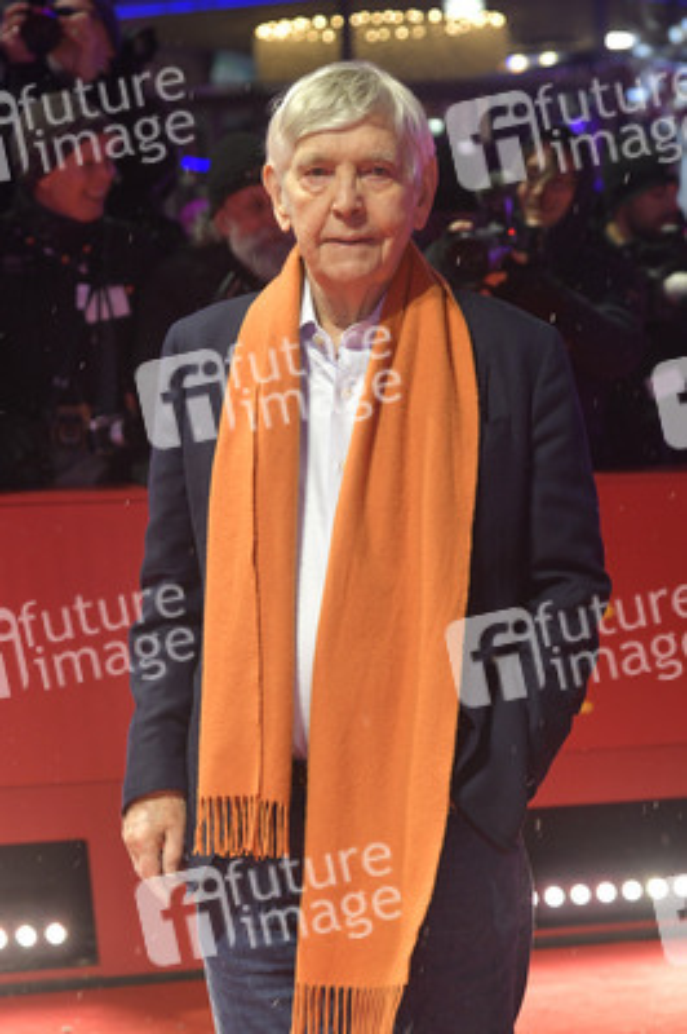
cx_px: 344
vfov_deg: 23.7
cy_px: 517
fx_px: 2466
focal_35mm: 86
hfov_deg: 15.9
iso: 2000
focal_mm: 86
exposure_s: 1/200
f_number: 5.6
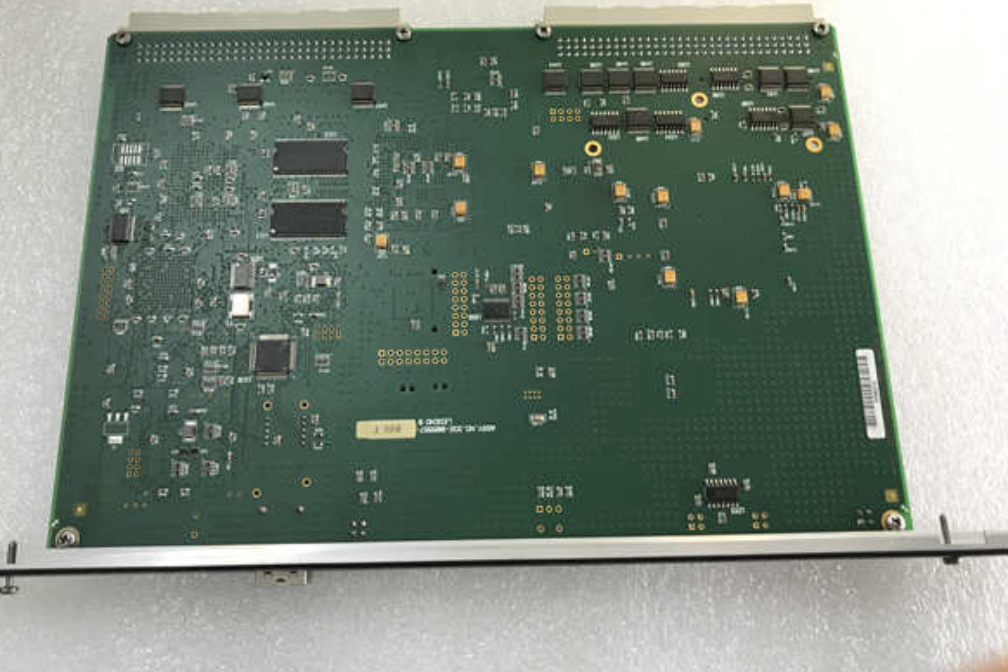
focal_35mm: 30
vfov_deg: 43.6
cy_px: 310
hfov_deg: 61.9
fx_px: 840
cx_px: 494
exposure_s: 1/33
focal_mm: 3.99
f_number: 1.8
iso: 25
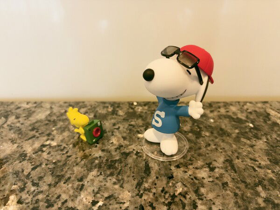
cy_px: 105
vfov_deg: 53.1
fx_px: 210
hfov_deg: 67.3
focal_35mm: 26
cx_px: 140
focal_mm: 5.96
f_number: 1.6
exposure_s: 1/60
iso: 200
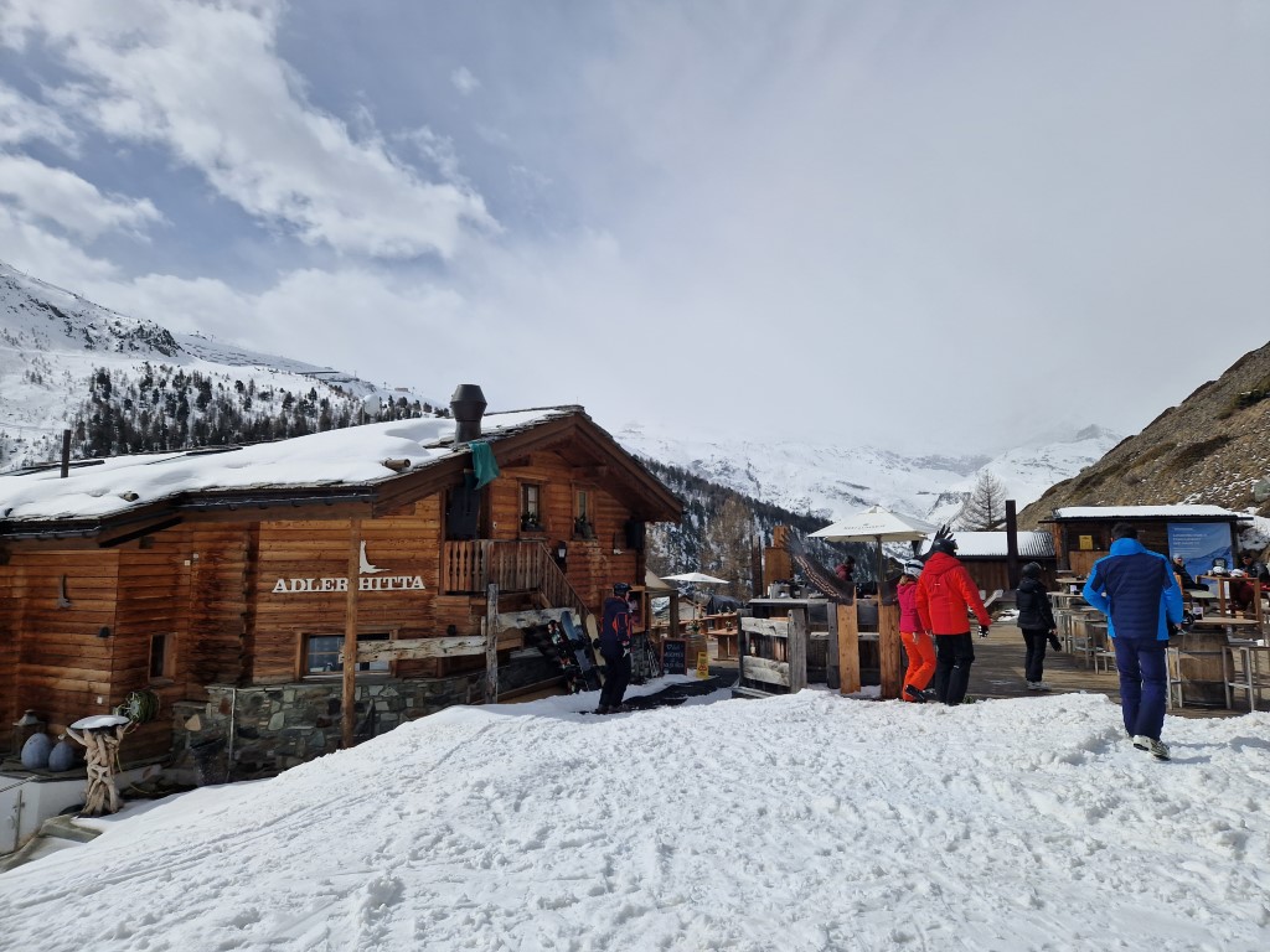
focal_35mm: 23
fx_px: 844
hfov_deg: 73.9
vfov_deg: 58.9
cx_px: 635
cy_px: 476
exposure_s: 1/7632
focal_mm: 5.4
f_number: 1.8
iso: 50
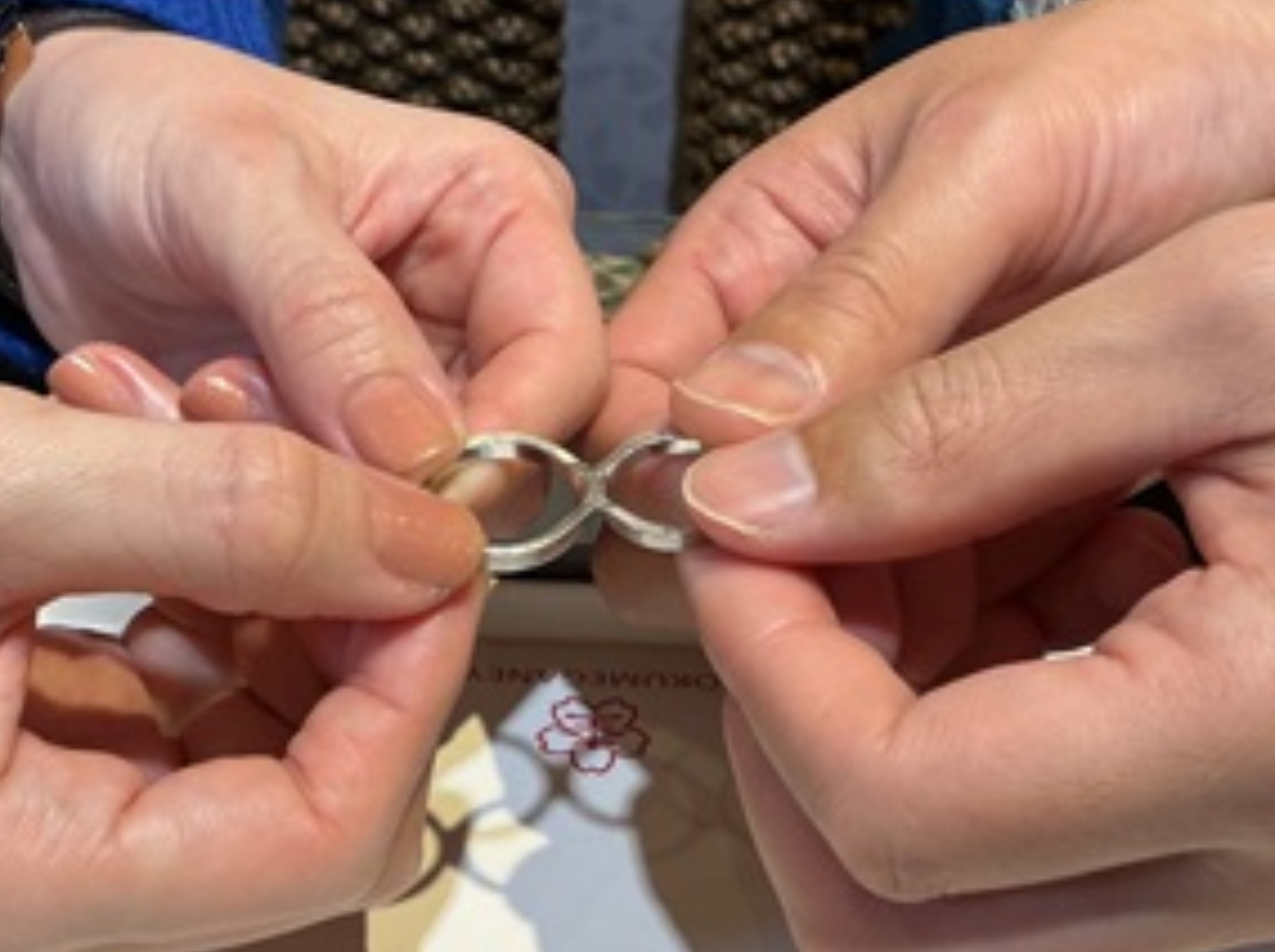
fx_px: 1691
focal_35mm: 46
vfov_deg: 31.4
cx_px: 561
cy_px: 519
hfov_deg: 41.2
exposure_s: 1/120
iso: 50
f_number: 1.8
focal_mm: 3
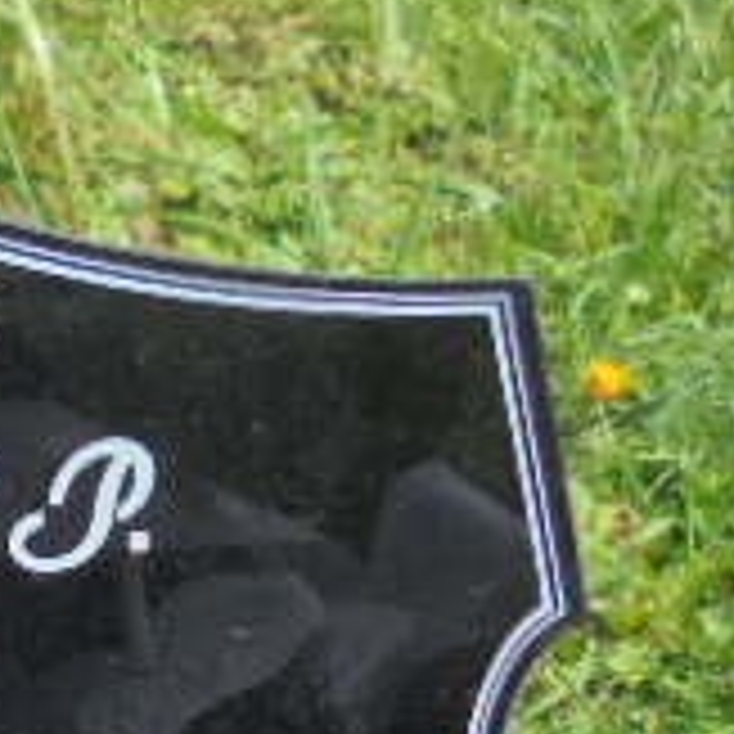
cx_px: -72
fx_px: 2159
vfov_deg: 18.9
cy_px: 689
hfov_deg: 18.6
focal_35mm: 90
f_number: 3.5
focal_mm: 4.6
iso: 100
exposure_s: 1/640
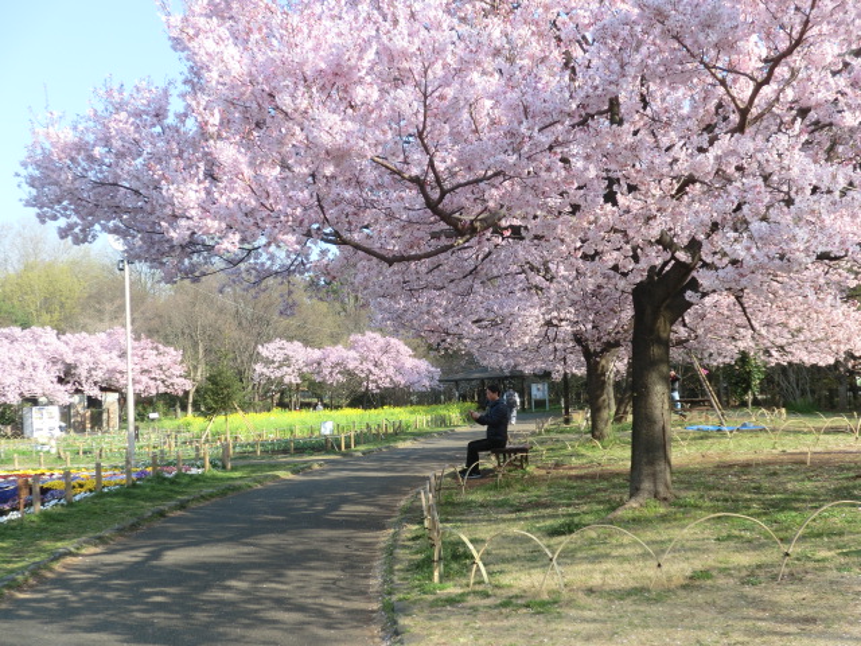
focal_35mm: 44
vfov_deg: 32.9
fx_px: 1094
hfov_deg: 42.9
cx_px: 430
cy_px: 323
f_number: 3.4
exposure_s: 1/320
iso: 100
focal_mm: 7.9
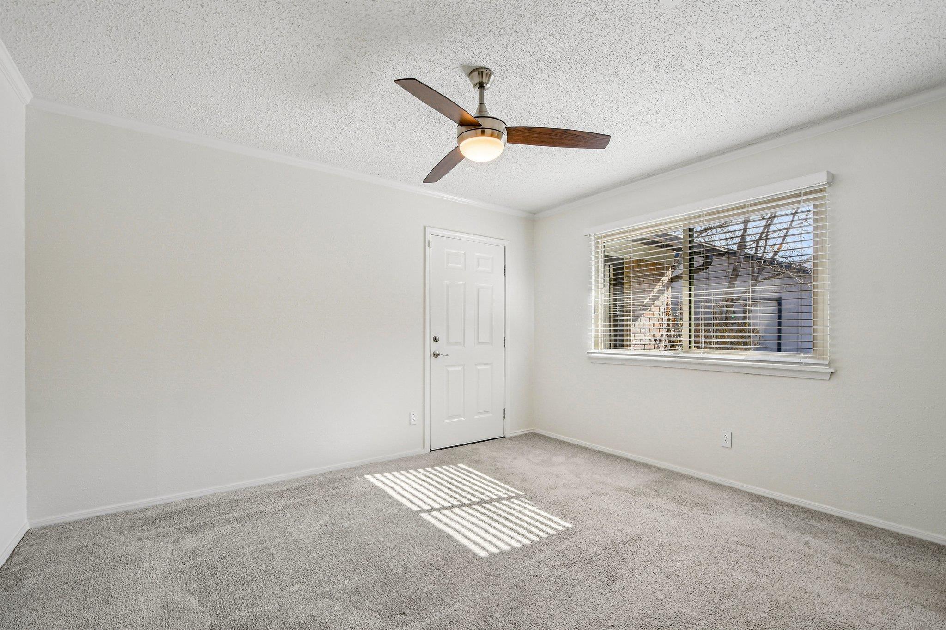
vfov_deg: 77.3
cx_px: 473
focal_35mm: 15
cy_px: 315
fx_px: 394
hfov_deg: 100.4
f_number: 8
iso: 400
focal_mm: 10
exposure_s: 1/160
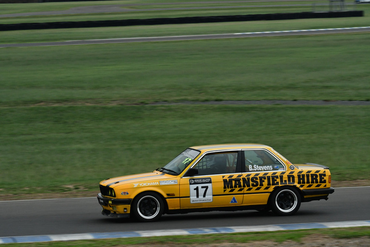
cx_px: 185
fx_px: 1851
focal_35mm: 180
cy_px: 124
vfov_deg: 7.6
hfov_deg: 11.4
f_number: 11
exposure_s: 1/400
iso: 1600
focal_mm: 120
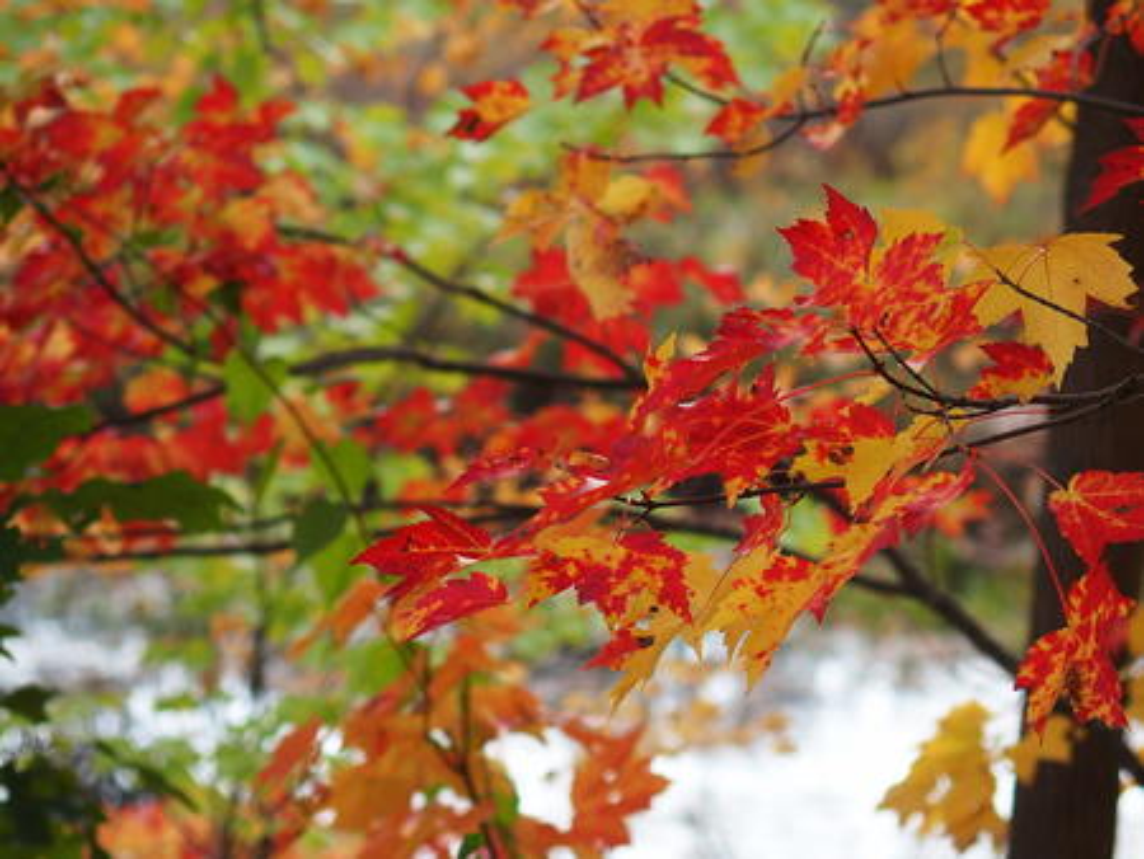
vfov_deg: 7.4
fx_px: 6613
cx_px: 572
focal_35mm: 200
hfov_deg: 9.9
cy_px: 430
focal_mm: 42.5
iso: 100
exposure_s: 1/320
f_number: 2.8
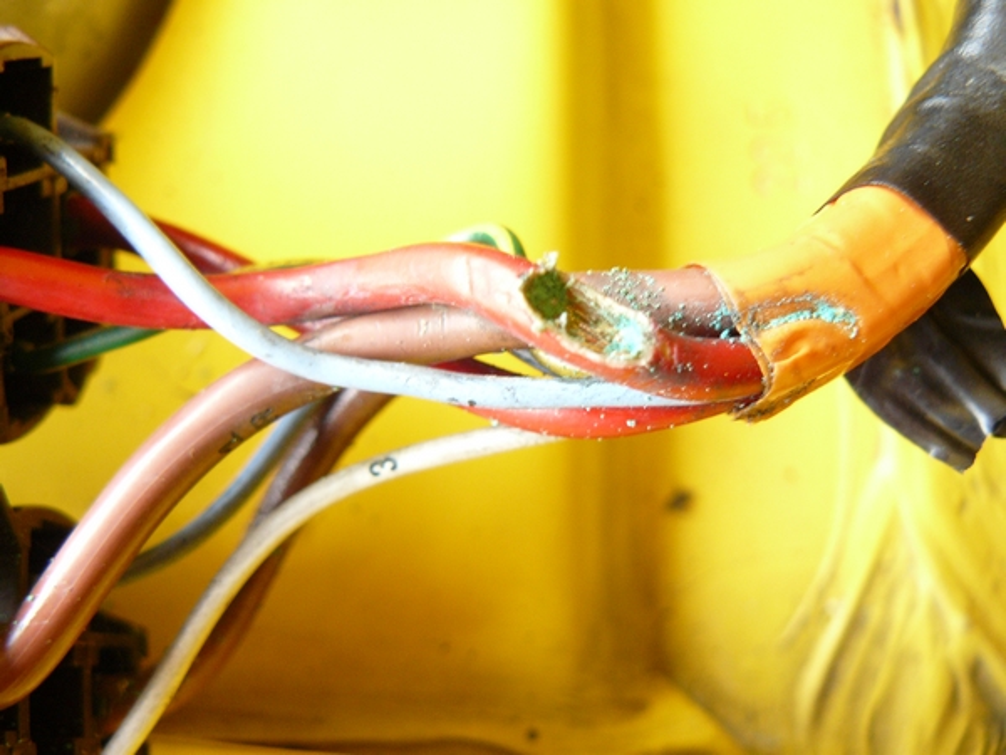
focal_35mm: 36
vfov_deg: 39.7
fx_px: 1046
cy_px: 378
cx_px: 503
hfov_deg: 51.4
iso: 200
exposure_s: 1/13
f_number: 2.8
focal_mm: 6
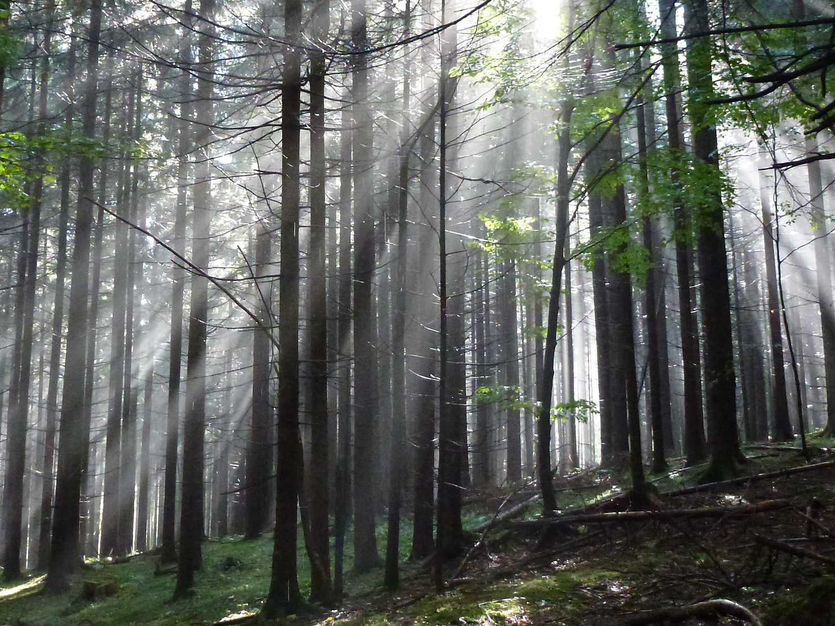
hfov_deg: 44.8
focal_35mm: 42
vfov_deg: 34.1
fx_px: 1013
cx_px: 436
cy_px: 223
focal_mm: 4.7
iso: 800
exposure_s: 1/60
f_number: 3.4
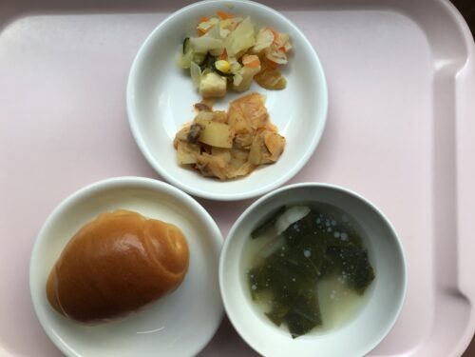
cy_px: 178
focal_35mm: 31
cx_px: 238
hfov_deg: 58.4
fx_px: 425
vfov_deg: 45.4
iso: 32
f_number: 2.4
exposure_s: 1/120
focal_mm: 3.3
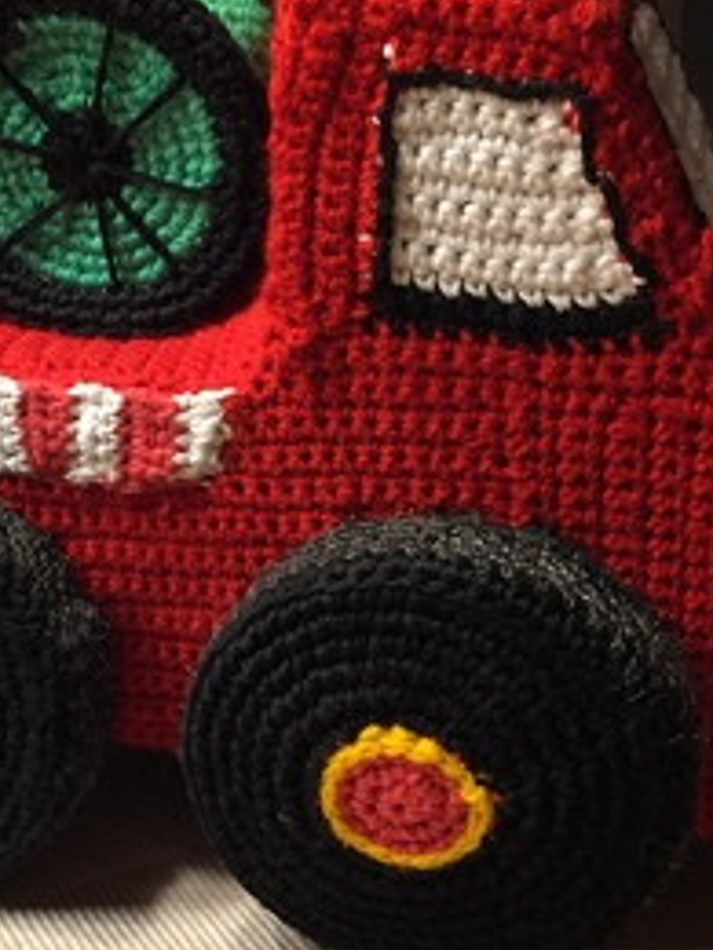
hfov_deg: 27.8
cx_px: 227
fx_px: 1428
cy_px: 537
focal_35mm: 52
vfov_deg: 36.8
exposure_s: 1/33
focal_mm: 4.15
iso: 160
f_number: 2.2
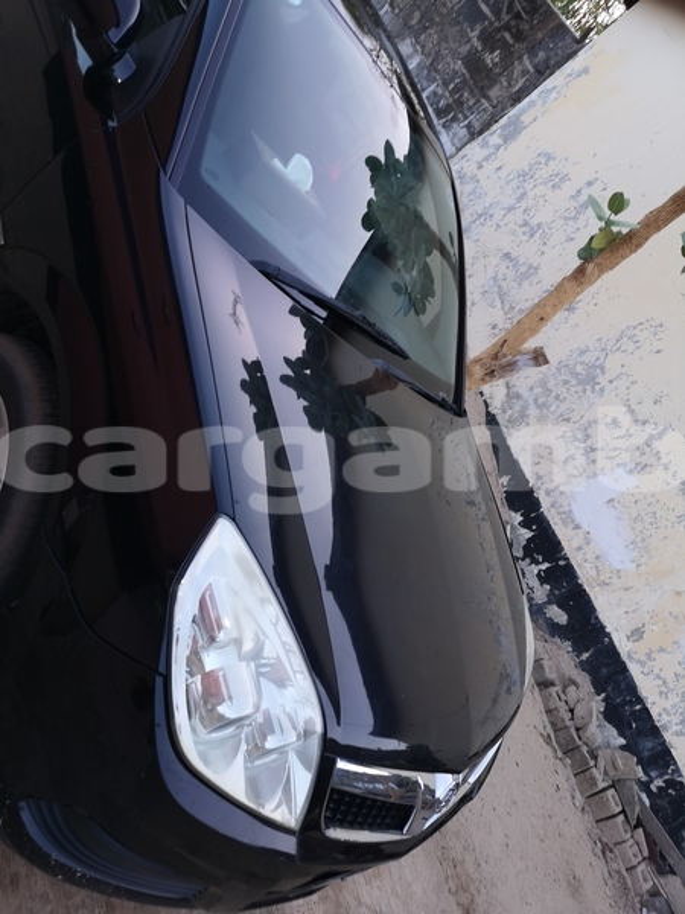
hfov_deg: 51.4
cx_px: 342
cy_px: 457
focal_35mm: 27
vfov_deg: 65.3
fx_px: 712
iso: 50
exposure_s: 1/50
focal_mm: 3.95
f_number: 1.8
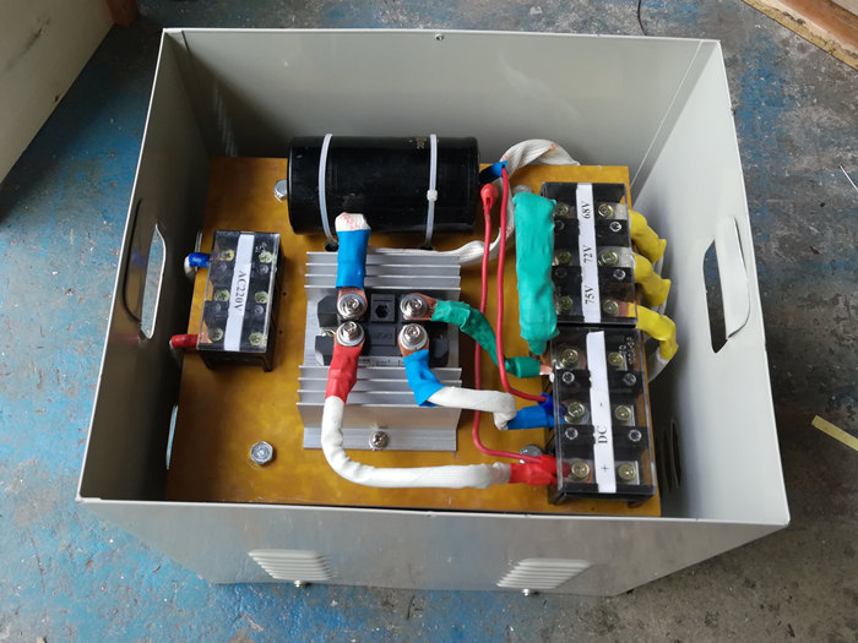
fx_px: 669
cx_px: 429
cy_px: 322
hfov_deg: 65.3
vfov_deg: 51.4
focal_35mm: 27
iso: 50
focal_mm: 3.79
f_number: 2
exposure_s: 1/60
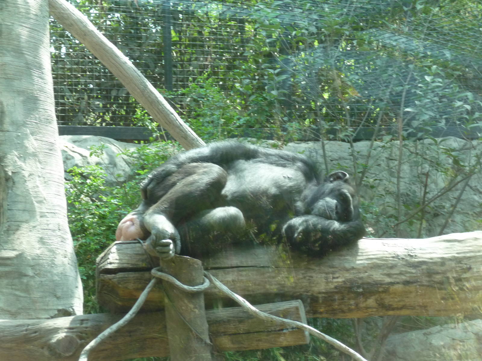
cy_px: 180
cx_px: 241
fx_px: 1560
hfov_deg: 17.6
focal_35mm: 112
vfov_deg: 13.2
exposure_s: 1/100
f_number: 4.7
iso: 250
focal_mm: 19.1
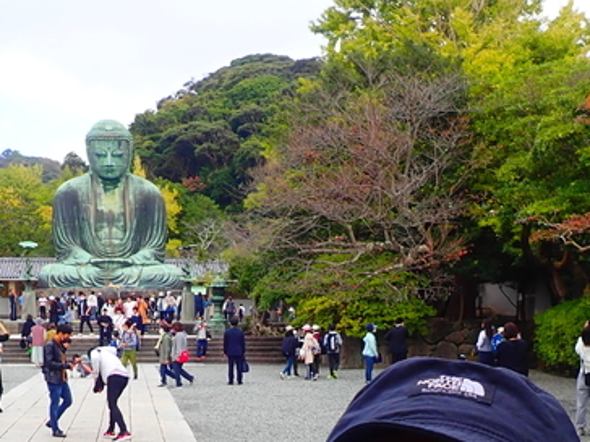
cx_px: 198
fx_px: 937
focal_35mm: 55
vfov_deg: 24.9
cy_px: 476
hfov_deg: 34.6
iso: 100
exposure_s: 1/400
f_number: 2.8
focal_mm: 4.5
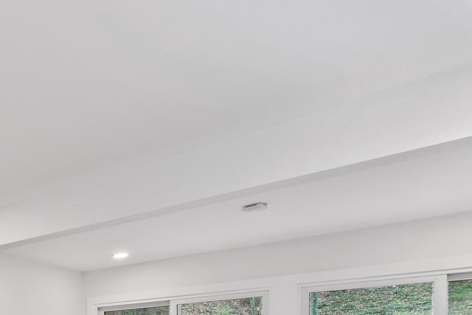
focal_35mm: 36
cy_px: 381
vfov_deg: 30.9
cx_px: -132
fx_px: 472
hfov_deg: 36.4
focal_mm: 14
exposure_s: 1/4
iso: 250
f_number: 11
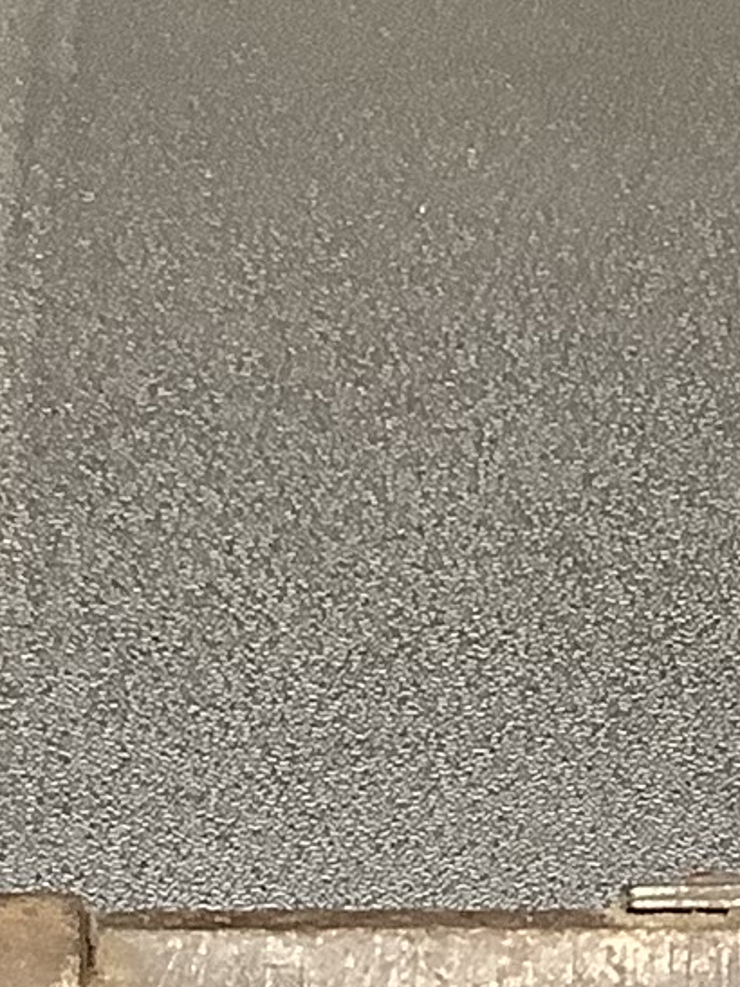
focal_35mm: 185
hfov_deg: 8.0
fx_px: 5275
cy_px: 1025
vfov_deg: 10.6
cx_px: 486
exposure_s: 1/60
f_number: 2.4
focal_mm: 3.3
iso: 125
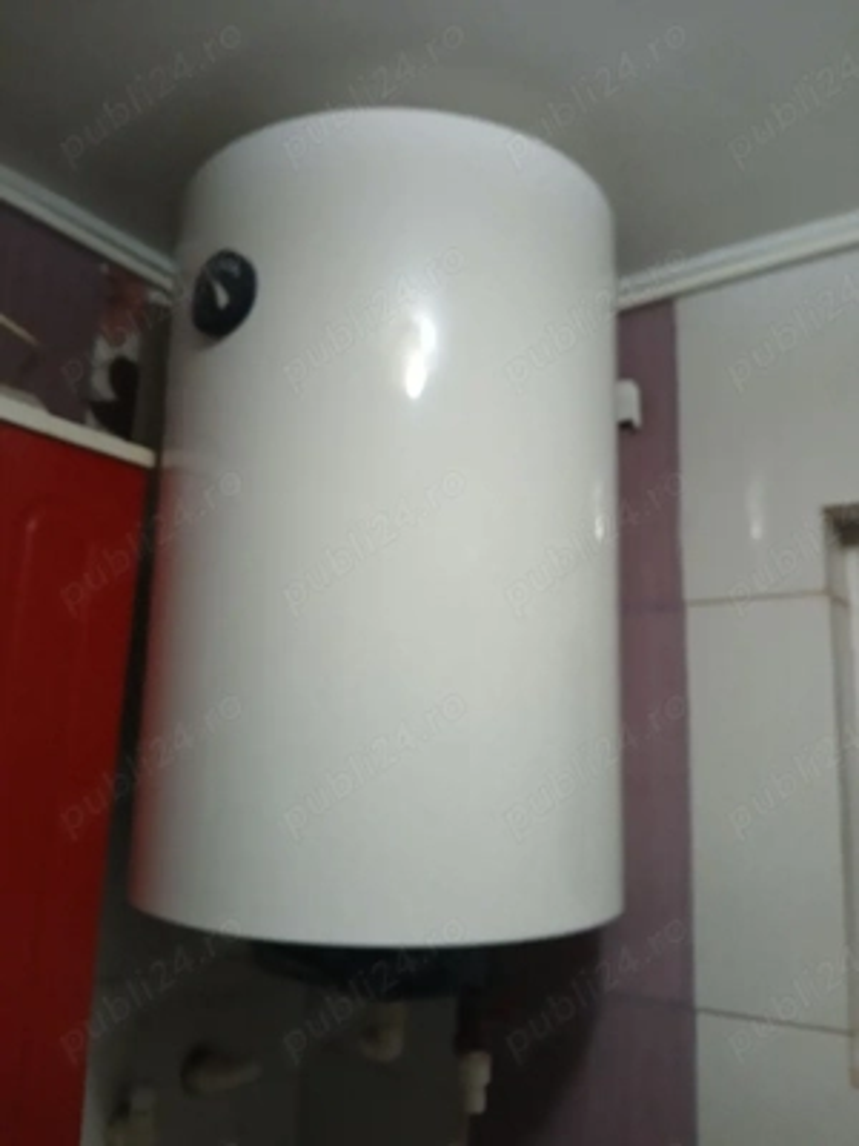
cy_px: 573
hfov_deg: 53.1
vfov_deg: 67.3
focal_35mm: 26
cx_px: 430
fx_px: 860
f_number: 1.8
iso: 500
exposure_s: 1/25.1
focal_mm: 3.98
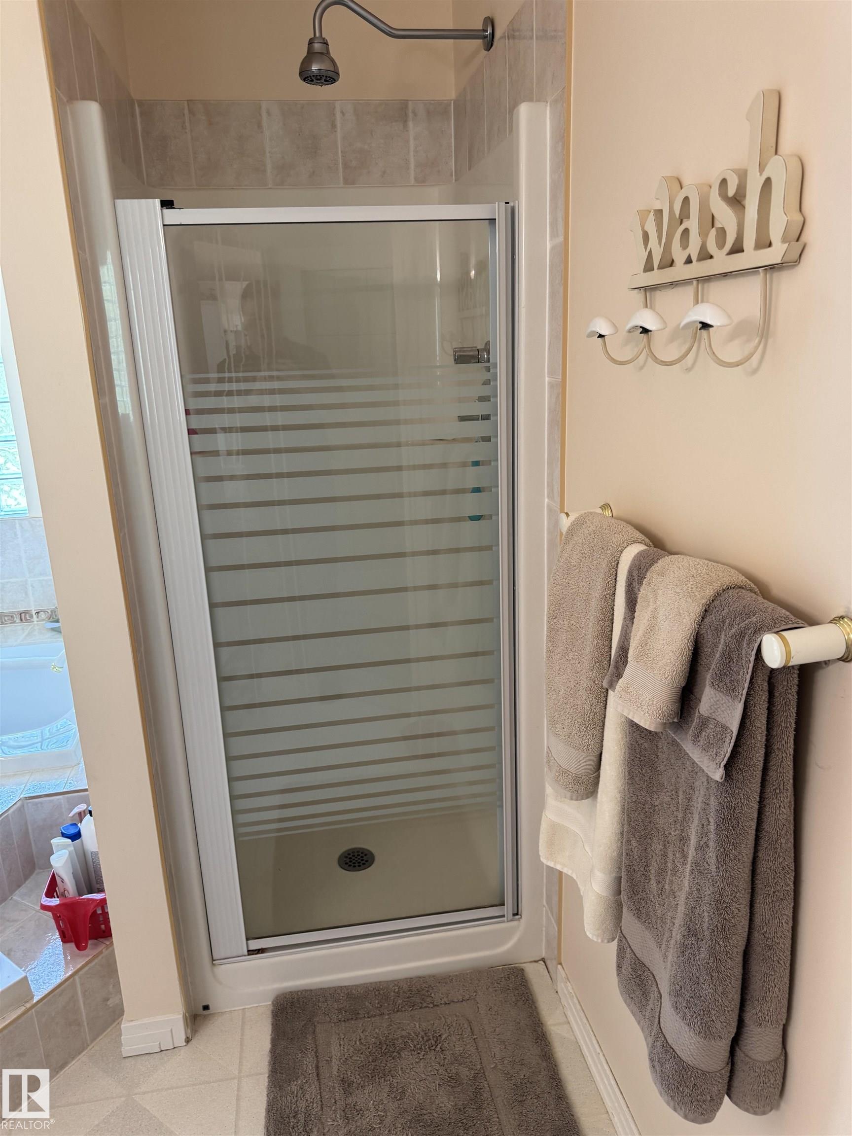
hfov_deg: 56.8
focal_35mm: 24
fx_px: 788
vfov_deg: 71.6
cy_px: 568
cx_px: 426
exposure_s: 1/120
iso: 200
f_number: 1.78
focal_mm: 6.76
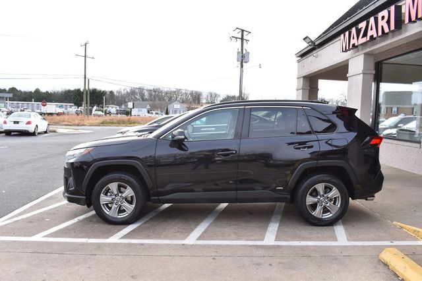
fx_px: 351
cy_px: 140
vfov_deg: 43.6
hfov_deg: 62.0
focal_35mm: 30
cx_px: 211
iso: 280
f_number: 8
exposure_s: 1/250
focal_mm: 20
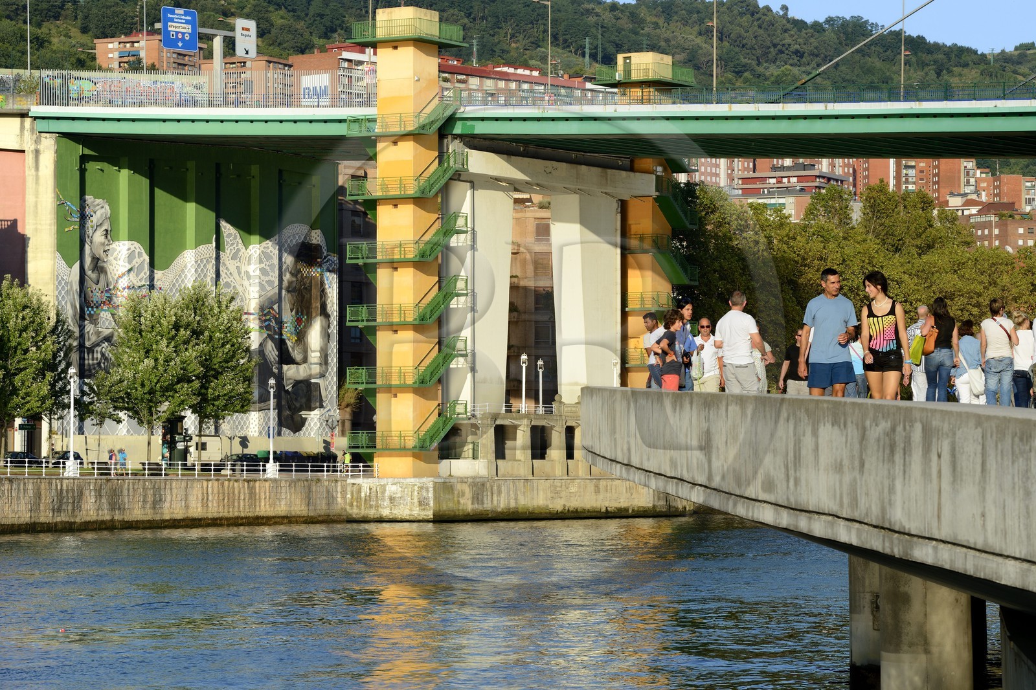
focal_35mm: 120
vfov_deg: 11.4
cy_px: 345
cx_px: 518
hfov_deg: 17.1
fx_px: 3452
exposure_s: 1/200
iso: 200
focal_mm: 120
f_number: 11
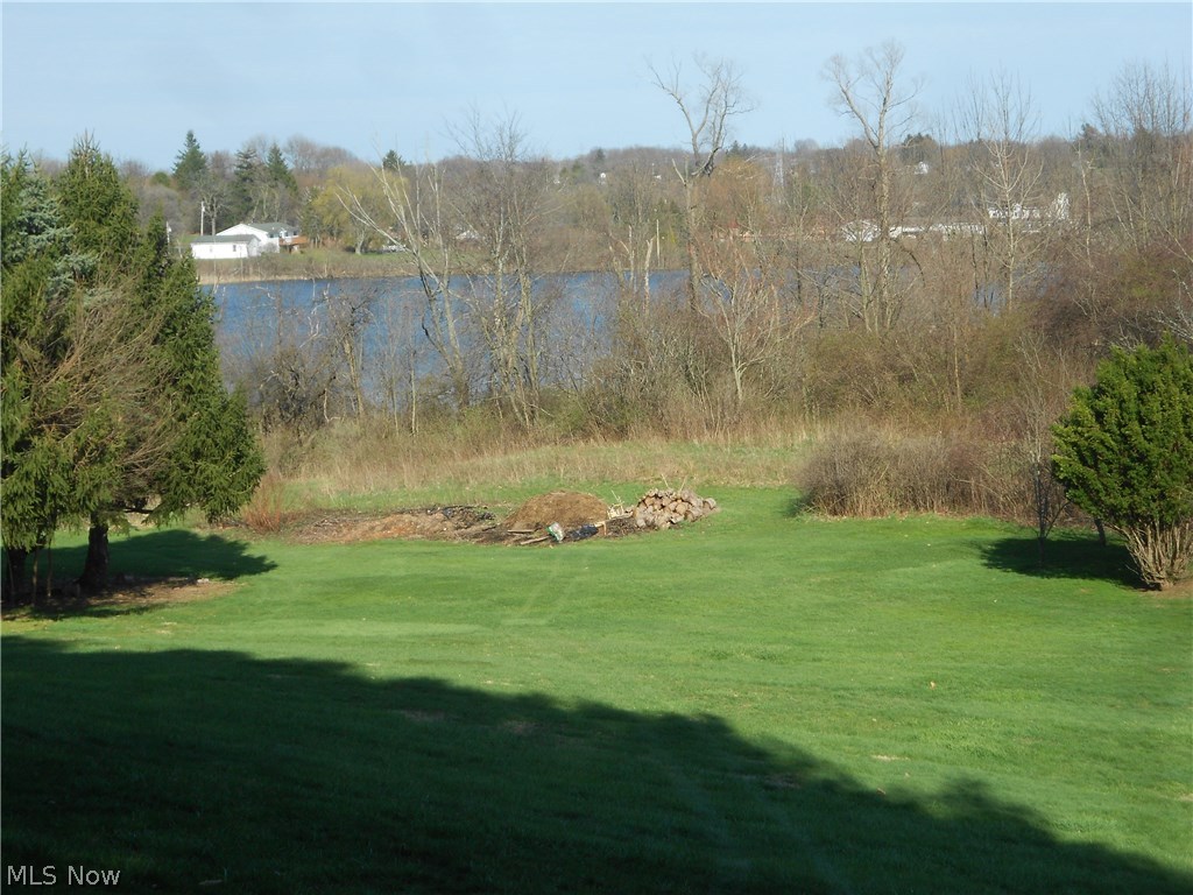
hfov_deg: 19.8
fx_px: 3412
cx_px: 596
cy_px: 448
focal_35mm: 99
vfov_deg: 14.9
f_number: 5.5
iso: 80
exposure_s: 1/320
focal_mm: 17.6
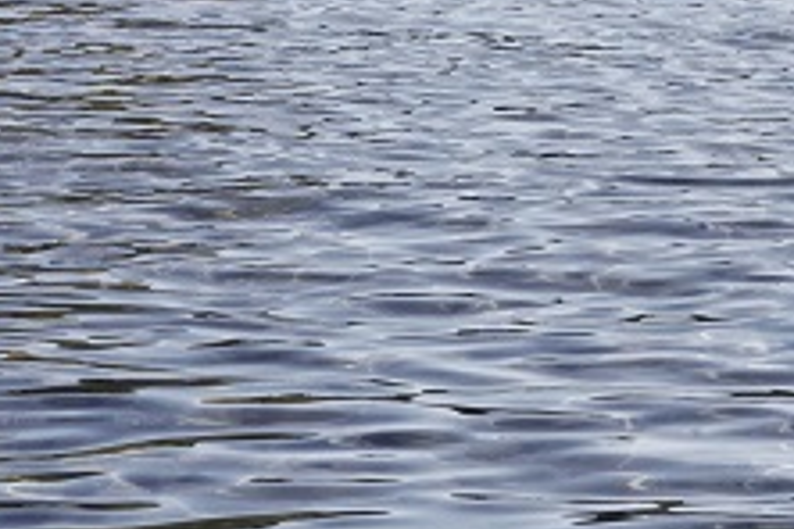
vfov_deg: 4.9
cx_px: 1087
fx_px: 5955
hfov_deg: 7.5
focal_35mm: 270
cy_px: -897
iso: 100
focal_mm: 40
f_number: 13
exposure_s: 1/200
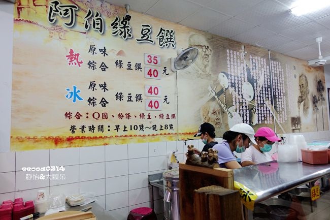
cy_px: 110
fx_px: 220
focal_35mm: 24
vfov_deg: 53.1
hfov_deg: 73.8
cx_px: 165
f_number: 2.2
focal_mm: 8.8
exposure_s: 1/30
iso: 125
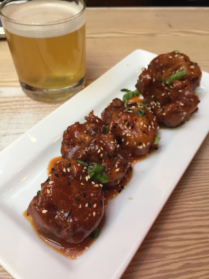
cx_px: 104
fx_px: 233
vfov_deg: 61.7
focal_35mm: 29
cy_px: 140
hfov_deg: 48.2
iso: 50
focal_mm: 4.15
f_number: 2.2
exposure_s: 1/30
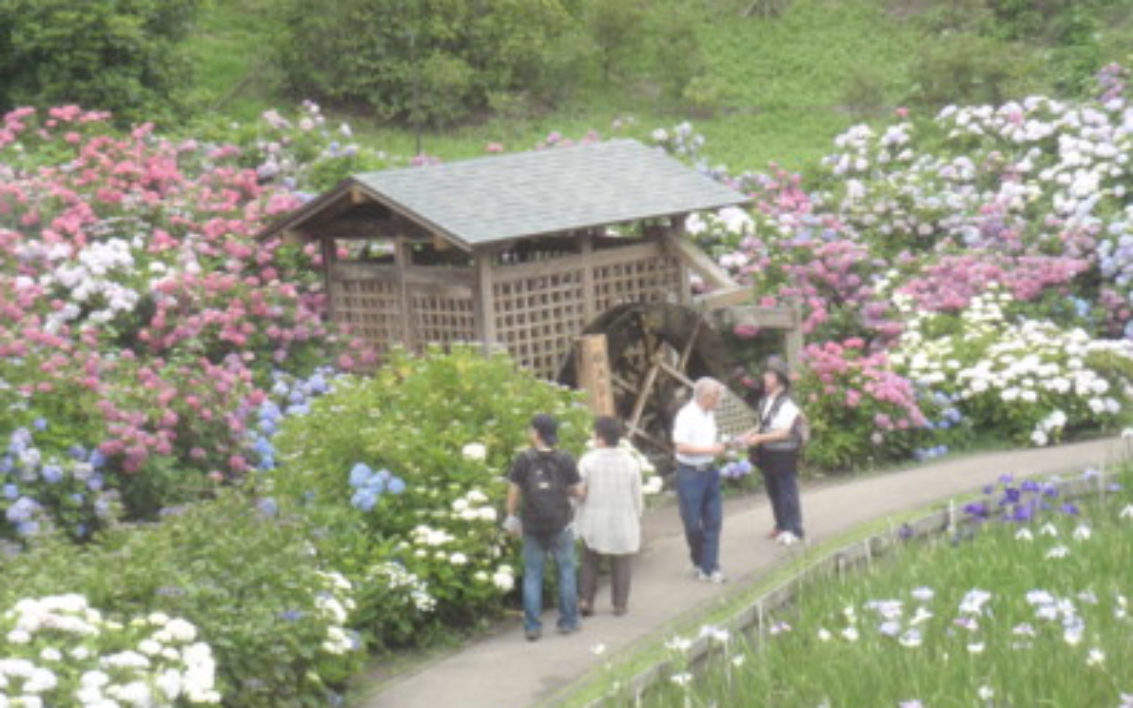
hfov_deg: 19.1
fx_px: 3365
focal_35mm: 109
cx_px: 565
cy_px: 397
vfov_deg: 12.0
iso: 320
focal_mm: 18.2
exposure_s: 1/250
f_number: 5.1
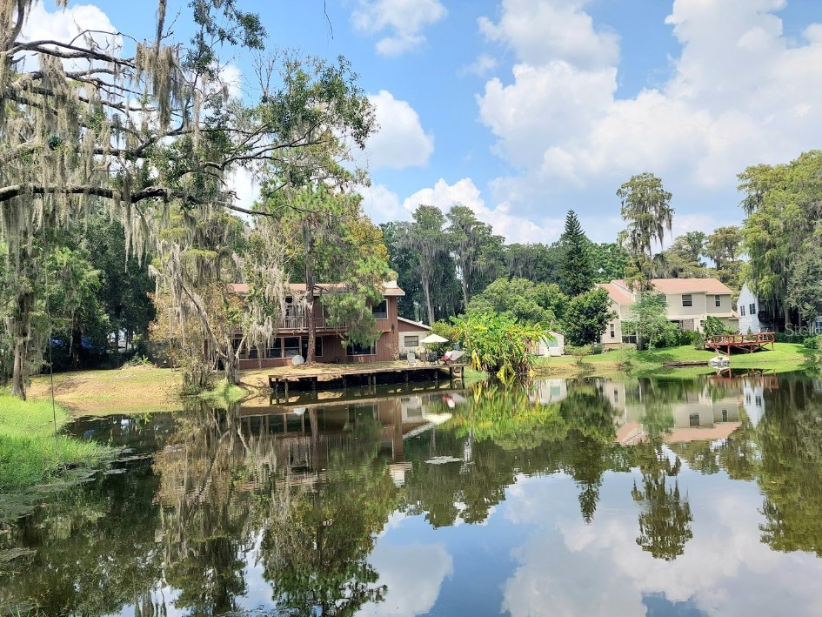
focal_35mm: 26
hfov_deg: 67.3
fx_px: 617
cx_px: 421
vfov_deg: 53.0
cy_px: 329
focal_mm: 5.23
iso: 40
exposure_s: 1/1111
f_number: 1.8
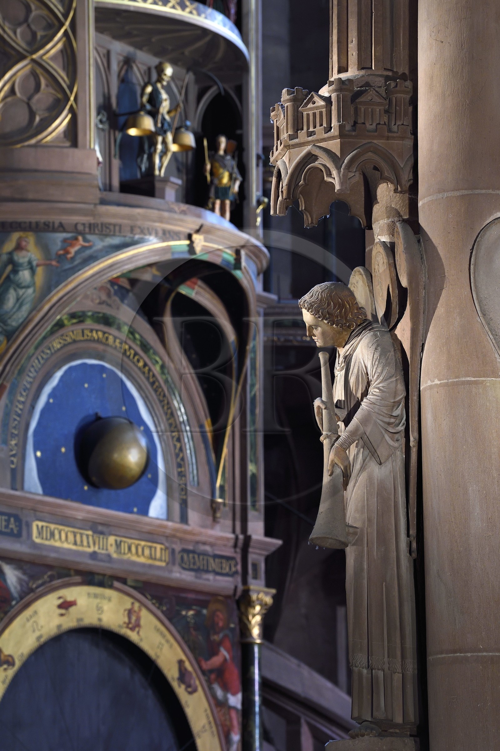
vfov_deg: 12.8
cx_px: 250
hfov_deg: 8.6
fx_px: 3336
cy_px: 376
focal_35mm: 160
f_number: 5.6
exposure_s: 1/20
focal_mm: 160
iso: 1600
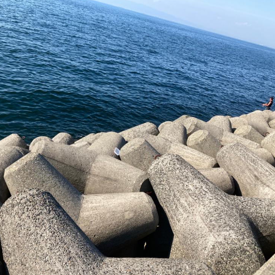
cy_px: 138
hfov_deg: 47.8
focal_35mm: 34
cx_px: 96
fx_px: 306
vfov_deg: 48.5
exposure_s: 1/1499
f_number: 1.8
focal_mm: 3.99
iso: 20
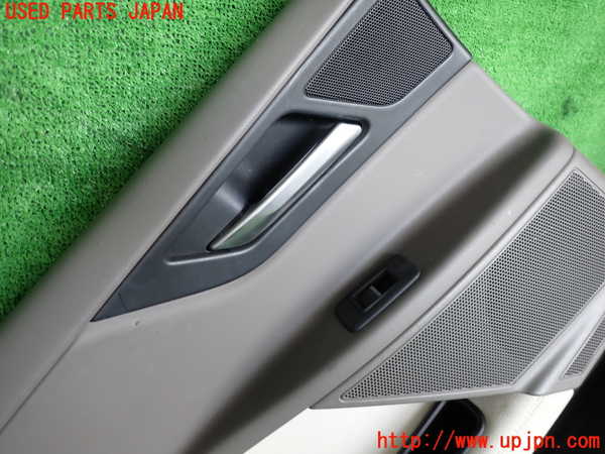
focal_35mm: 25
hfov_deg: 69.4
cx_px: 302
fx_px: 437
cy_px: 227
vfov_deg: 54.9
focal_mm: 4.5
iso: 125
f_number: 2
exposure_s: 1/60
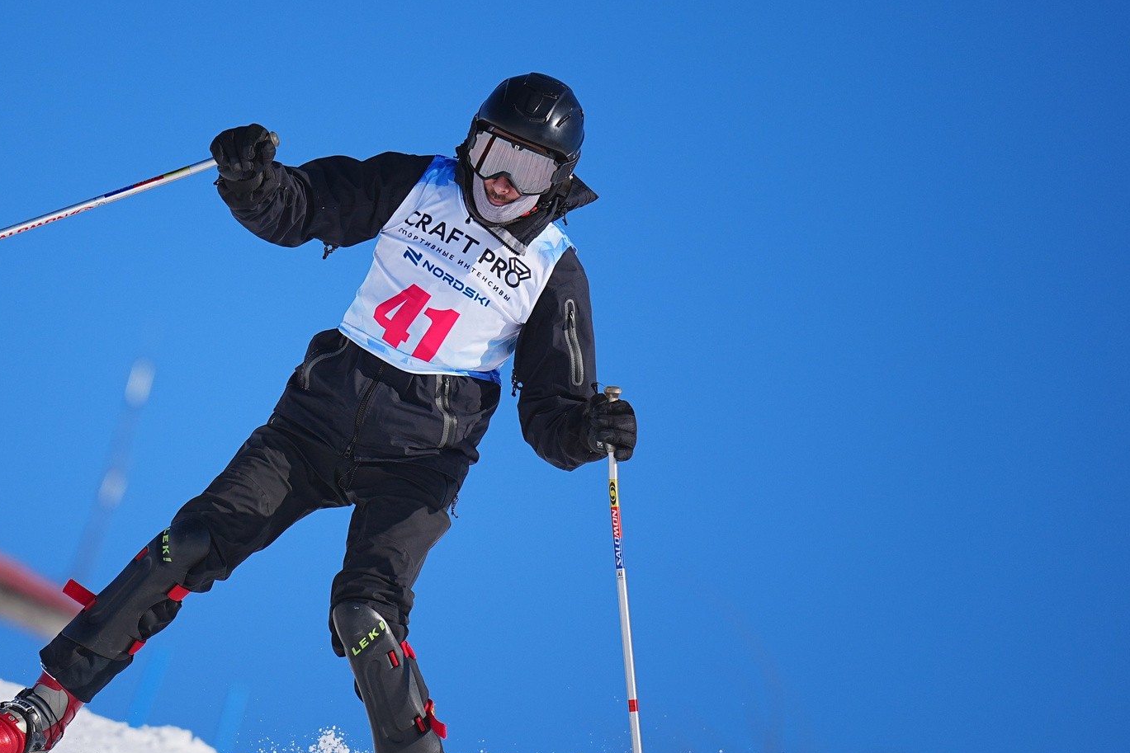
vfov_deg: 3.7
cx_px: 279
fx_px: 11740
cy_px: 397
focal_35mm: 374
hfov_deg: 5.5
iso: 100
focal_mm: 200
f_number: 2.8
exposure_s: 1/4000
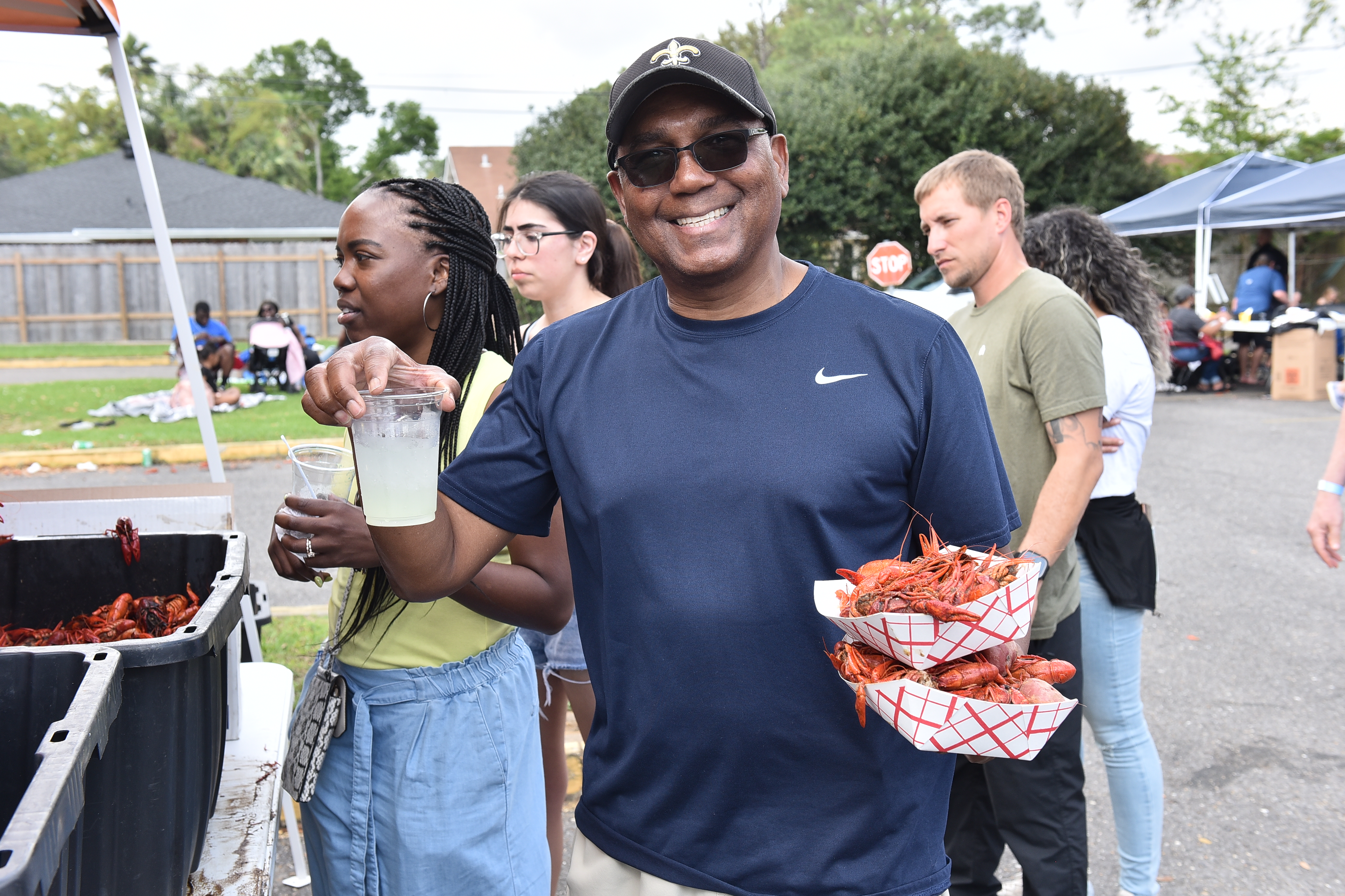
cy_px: 448
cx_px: 672
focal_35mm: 42
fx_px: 1569
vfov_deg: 31.9
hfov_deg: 46.4
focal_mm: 42
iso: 400
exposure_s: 1/320
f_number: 9
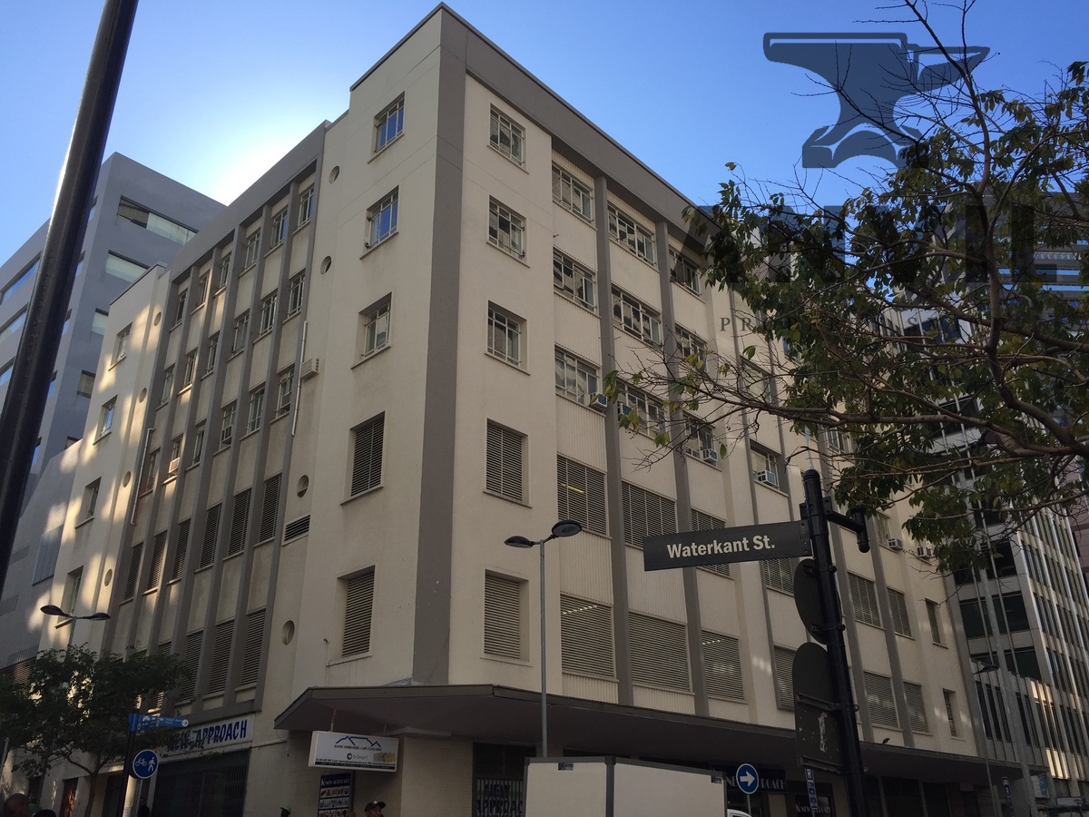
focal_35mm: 29
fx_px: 912
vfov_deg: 48.2
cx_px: 544
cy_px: 408
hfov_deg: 61.7
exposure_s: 1/879
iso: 32
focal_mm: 4.15
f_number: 2.2
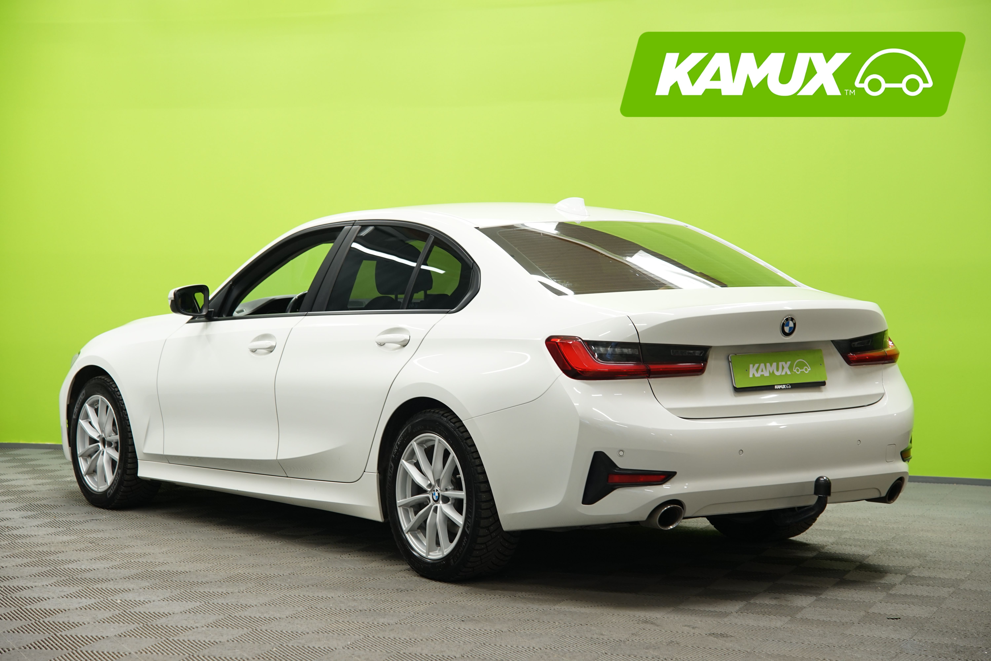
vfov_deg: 18.7
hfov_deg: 27.7
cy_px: 330
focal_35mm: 73
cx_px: 496
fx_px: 2009
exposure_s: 1/15
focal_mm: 73
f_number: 5
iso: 500
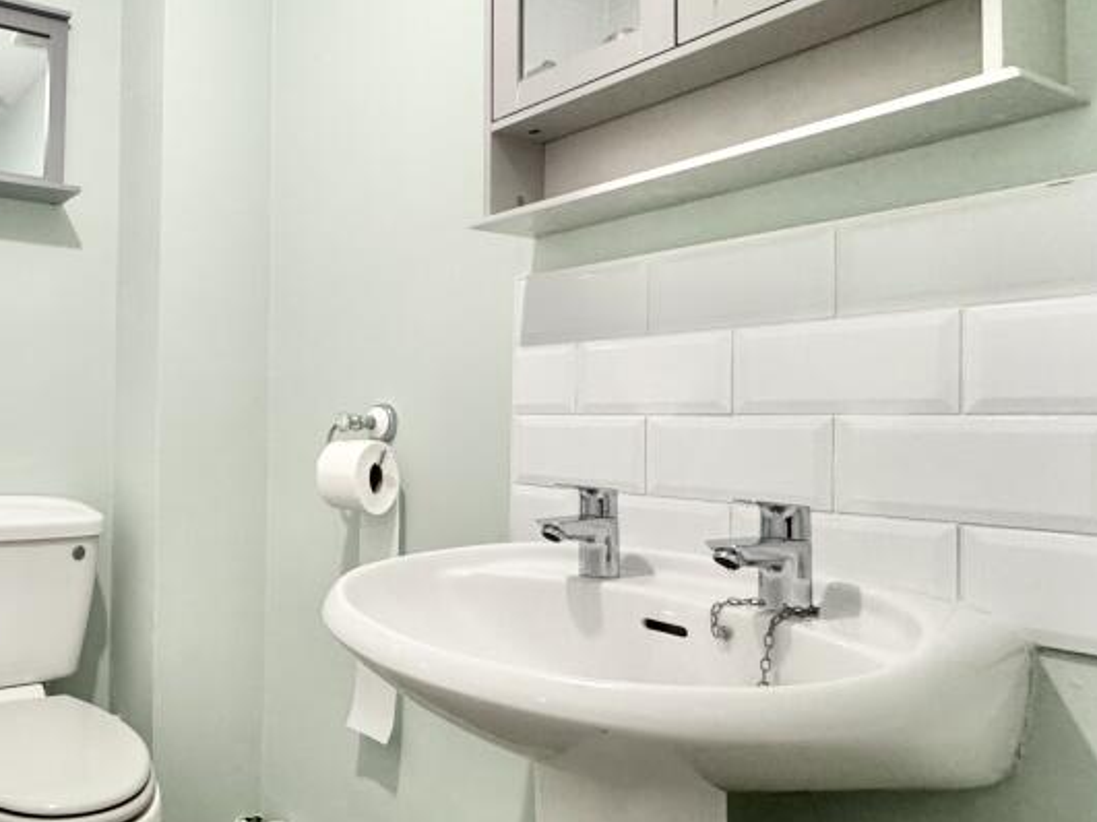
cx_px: 132
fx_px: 855
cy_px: 413
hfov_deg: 57.2
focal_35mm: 27
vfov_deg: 51.3
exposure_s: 1/50
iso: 400
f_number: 2.2
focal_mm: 2.22
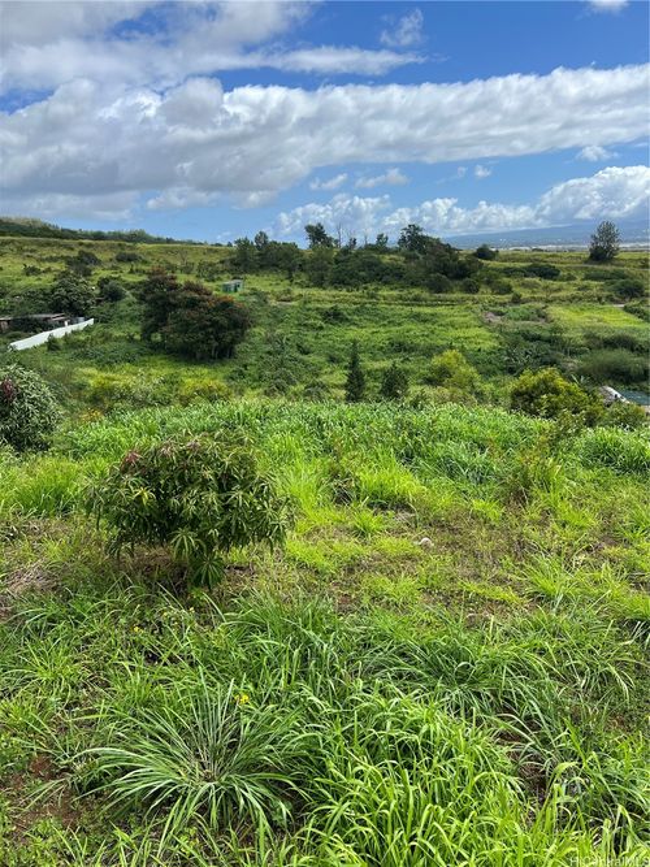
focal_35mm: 26
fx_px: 651
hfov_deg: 53.0
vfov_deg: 67.3
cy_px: 434
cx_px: 325
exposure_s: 1/3704
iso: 50
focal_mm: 5.7
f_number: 1.5
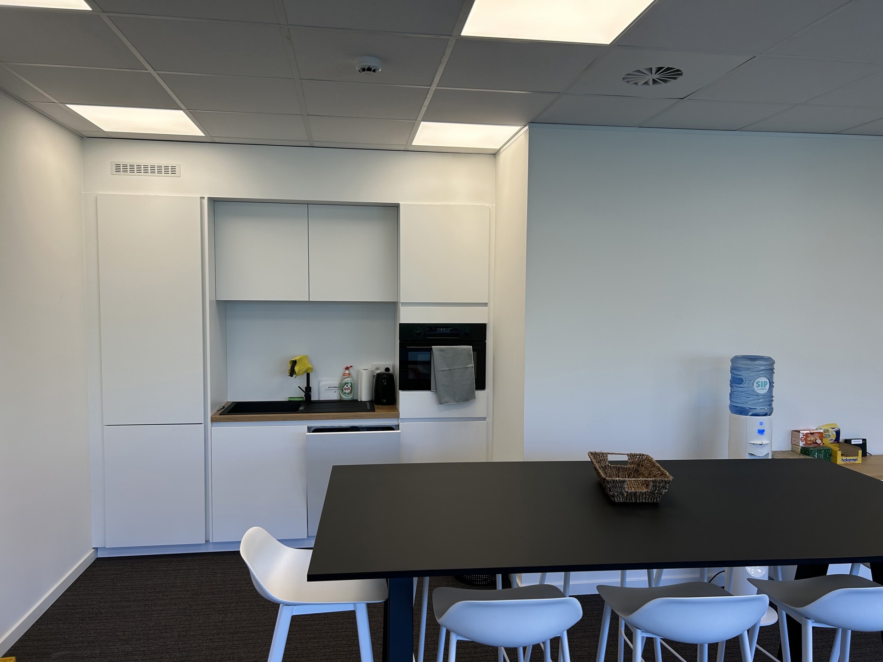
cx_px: 442
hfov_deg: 67.3
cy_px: 331
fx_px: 663
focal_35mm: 26
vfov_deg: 53.1
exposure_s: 1/212
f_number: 1.5
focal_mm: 5.7
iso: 40
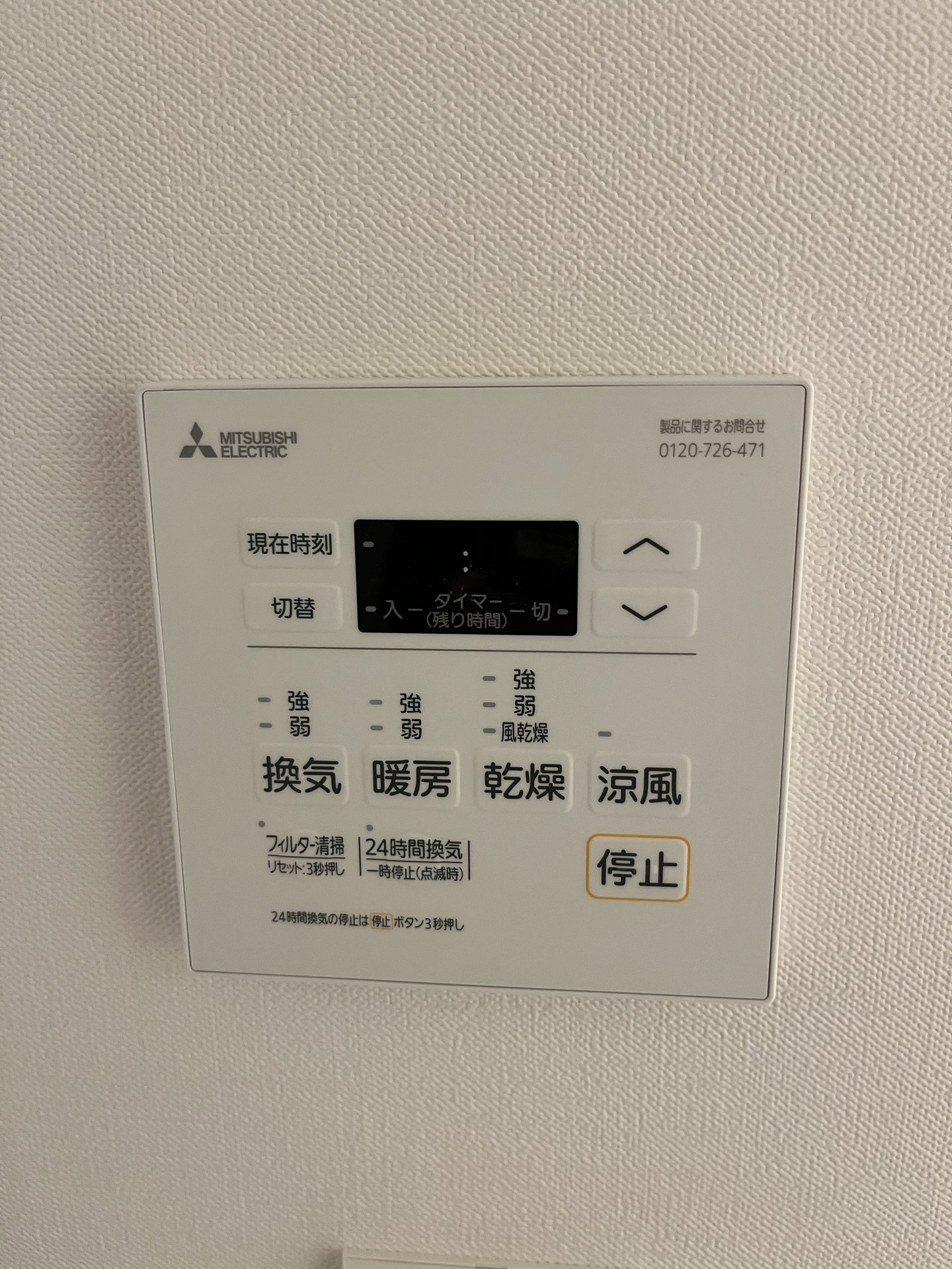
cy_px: 634
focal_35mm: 26
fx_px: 953
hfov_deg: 53.1
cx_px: 476
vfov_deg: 67.3
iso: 200
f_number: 1.6
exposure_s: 1/50
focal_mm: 5.1
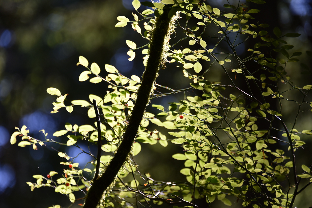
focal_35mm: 207
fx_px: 1794
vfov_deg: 6.6
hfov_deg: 9.9
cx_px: 158
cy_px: 105
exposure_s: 1/400
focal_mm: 200
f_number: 5.6
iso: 320
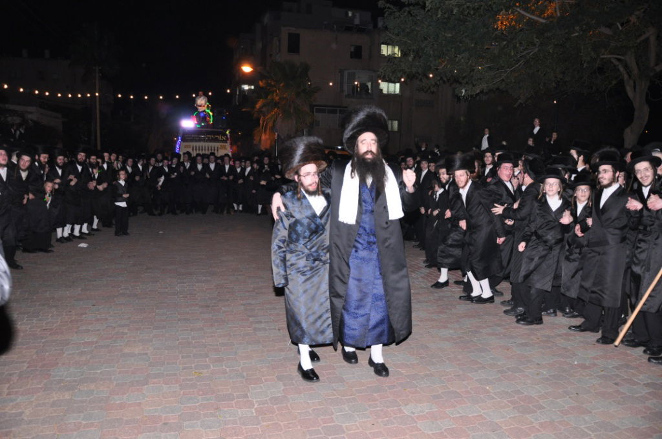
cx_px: 331
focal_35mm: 27
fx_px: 496
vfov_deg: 47.8
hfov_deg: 67.4
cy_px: 220
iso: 800
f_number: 5.6
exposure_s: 1/125
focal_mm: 18
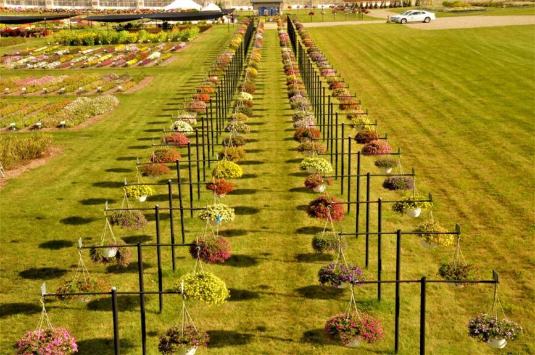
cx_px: 268
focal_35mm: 48
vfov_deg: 28.0
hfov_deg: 41.2
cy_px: 178
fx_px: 713
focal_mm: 32
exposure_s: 1/125
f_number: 25
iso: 800
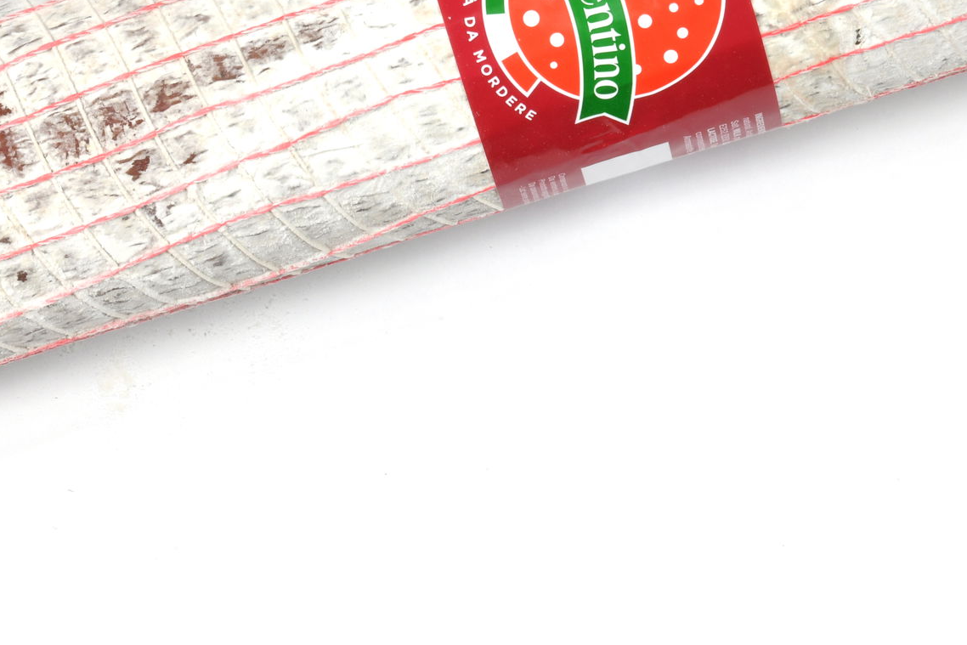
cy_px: -25
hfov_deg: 14.1
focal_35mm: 145
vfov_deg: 9.4
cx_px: 564
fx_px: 3895
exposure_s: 1/160
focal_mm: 55
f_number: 22
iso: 100
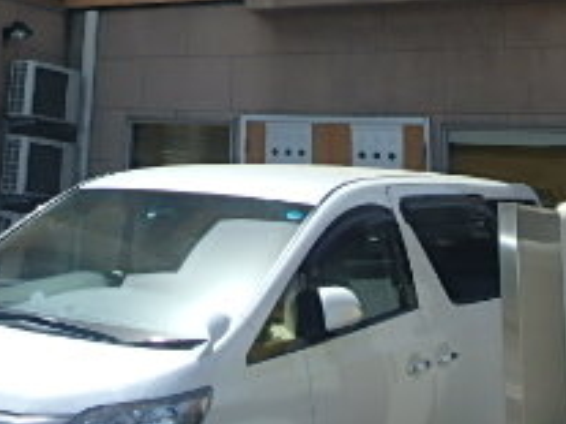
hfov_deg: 28.6
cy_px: -164
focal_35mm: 65
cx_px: 46
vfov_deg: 20.2
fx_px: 1062
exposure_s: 1/500
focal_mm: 3.7
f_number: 6
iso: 125
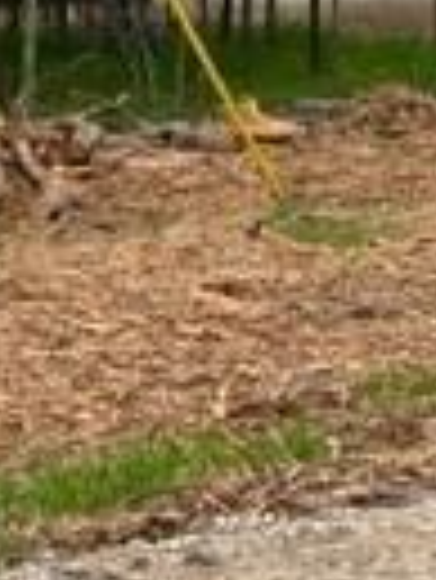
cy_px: 99
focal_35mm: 129
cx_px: -63
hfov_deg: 11.3
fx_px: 2163
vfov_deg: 15.2
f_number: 1.6
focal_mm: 5.1
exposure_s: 1/1355
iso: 50
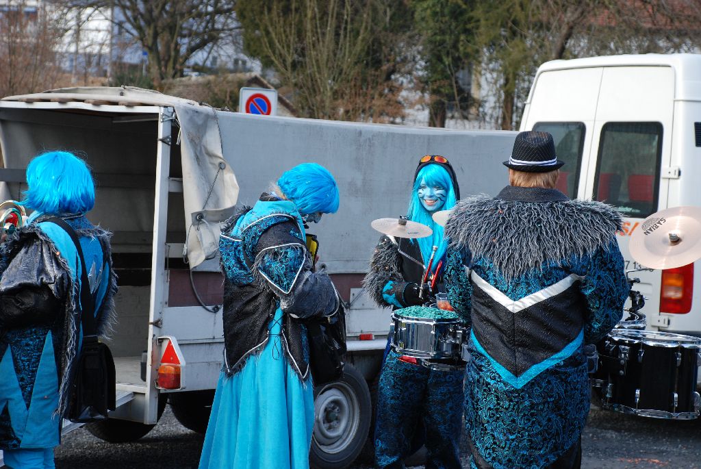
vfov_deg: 13.1
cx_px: 350
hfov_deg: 19.4
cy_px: 234
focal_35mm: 105
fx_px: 2047
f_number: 5.6
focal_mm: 70
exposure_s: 1/200
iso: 200
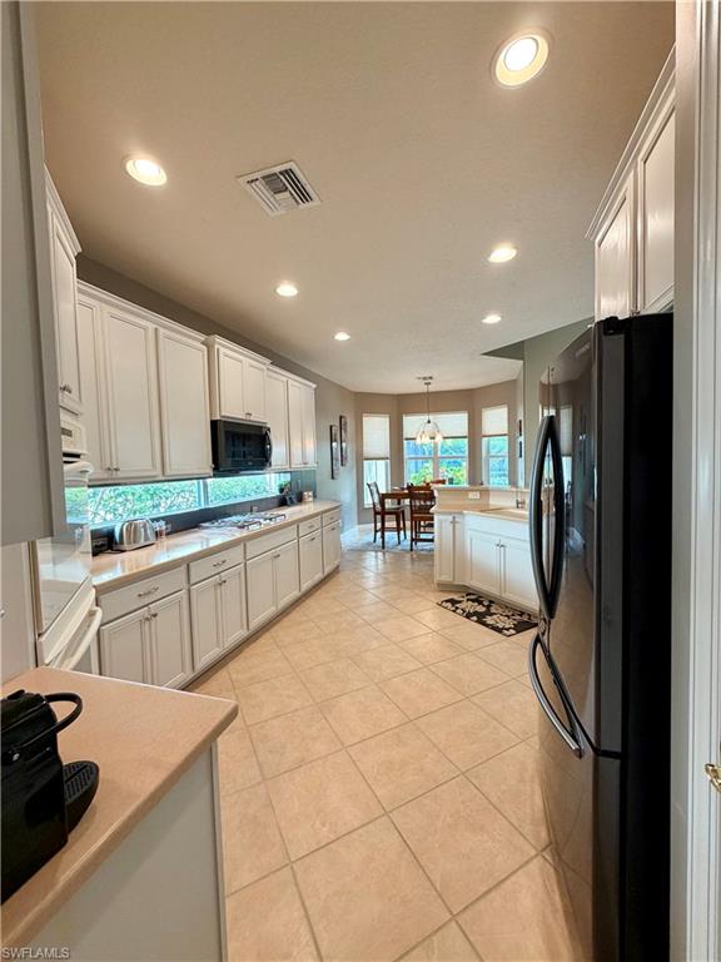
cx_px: 360
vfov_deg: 102.1
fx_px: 389
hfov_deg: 85.7
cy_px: 481
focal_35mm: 14
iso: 250
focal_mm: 2.22
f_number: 2.2
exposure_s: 1/120
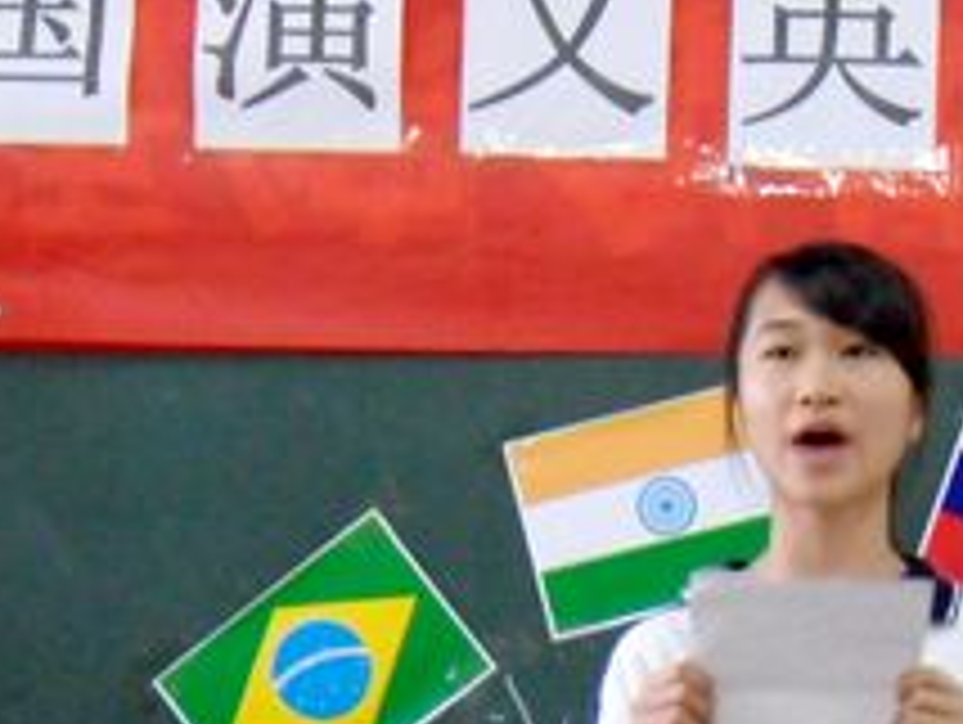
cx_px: 808
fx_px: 1950
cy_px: 935
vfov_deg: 19.5
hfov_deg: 27.1
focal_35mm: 70
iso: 320
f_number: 3.7
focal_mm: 5.3
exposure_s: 1/15
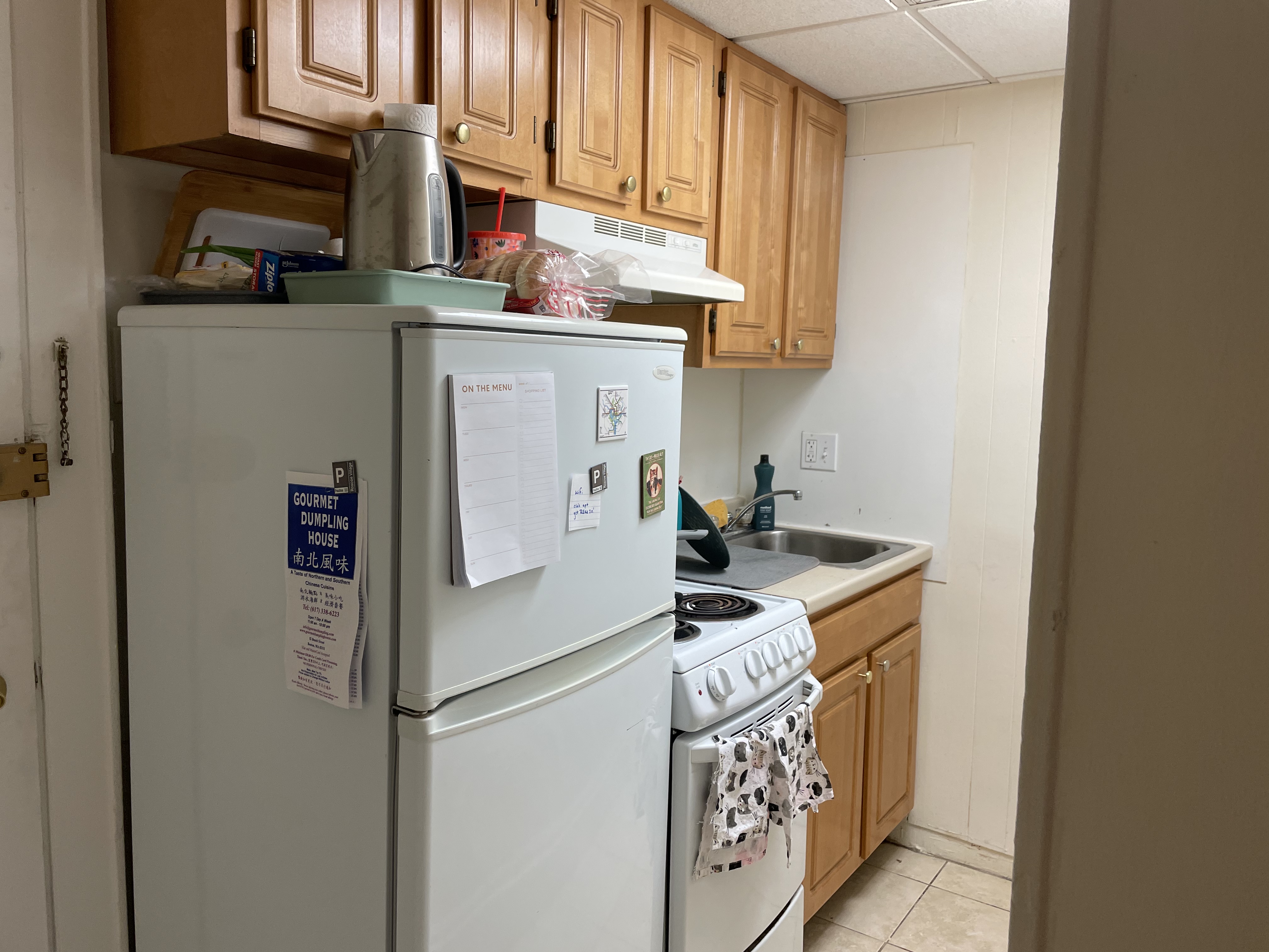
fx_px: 953
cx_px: 634
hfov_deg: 67.3
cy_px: 476
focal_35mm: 26
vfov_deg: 53.1
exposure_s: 1/120
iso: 100
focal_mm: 4.2
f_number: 1.6
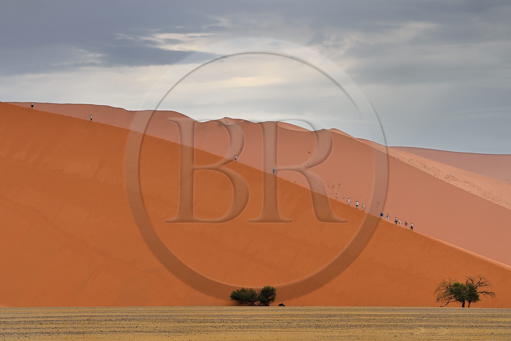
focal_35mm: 200
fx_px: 2838
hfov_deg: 10.3
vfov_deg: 6.9
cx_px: 256
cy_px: 170
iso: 400
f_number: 5
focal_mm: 200
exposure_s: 1/800
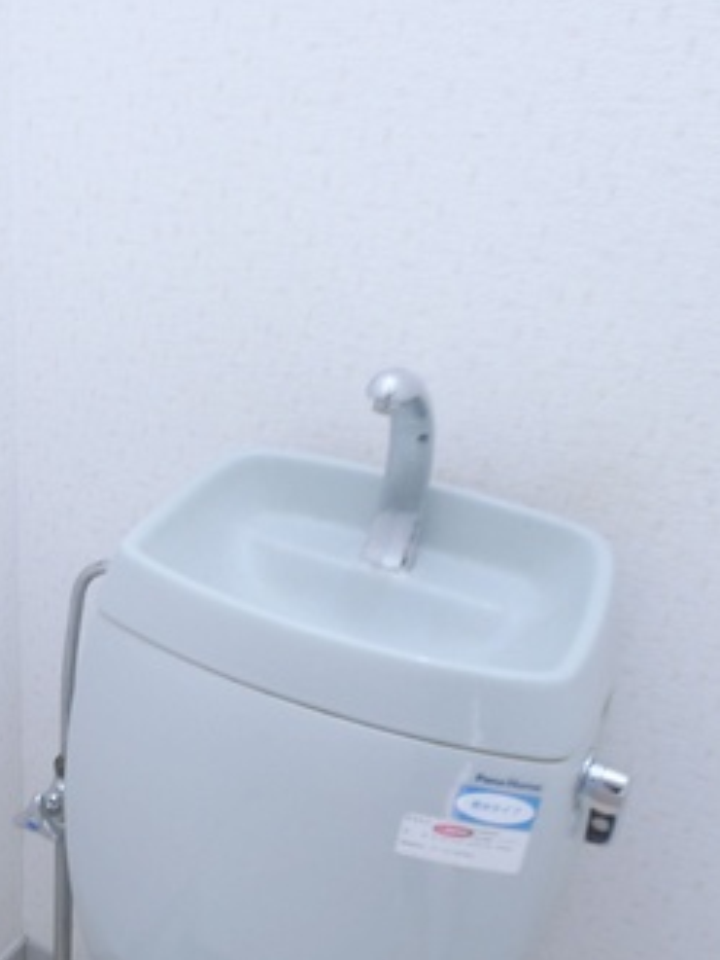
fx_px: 1413
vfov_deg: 35.2
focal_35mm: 51
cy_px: 875
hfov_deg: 27.2
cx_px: 28
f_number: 2
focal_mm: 5.1
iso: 80
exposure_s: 1/6
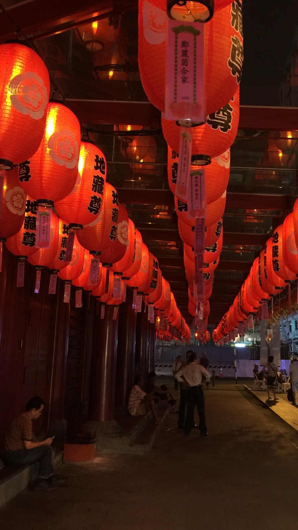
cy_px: 202
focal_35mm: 41
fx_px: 576
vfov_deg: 49.0
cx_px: 174
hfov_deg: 29.0
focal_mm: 4.15
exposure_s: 1/4
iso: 100
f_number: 2.2
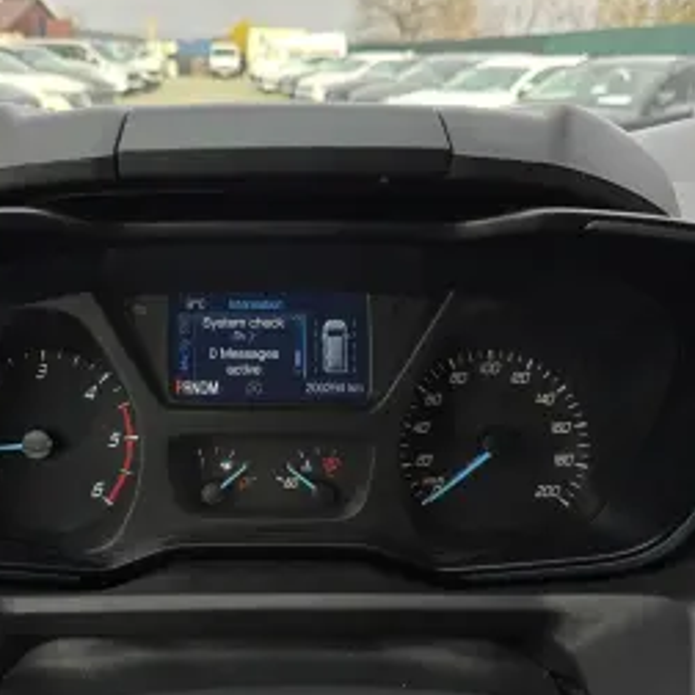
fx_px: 659
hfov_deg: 54.5
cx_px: 234
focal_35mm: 29
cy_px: 345
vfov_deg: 55.6
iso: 50
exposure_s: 1/180
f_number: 1.7
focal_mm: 6.3
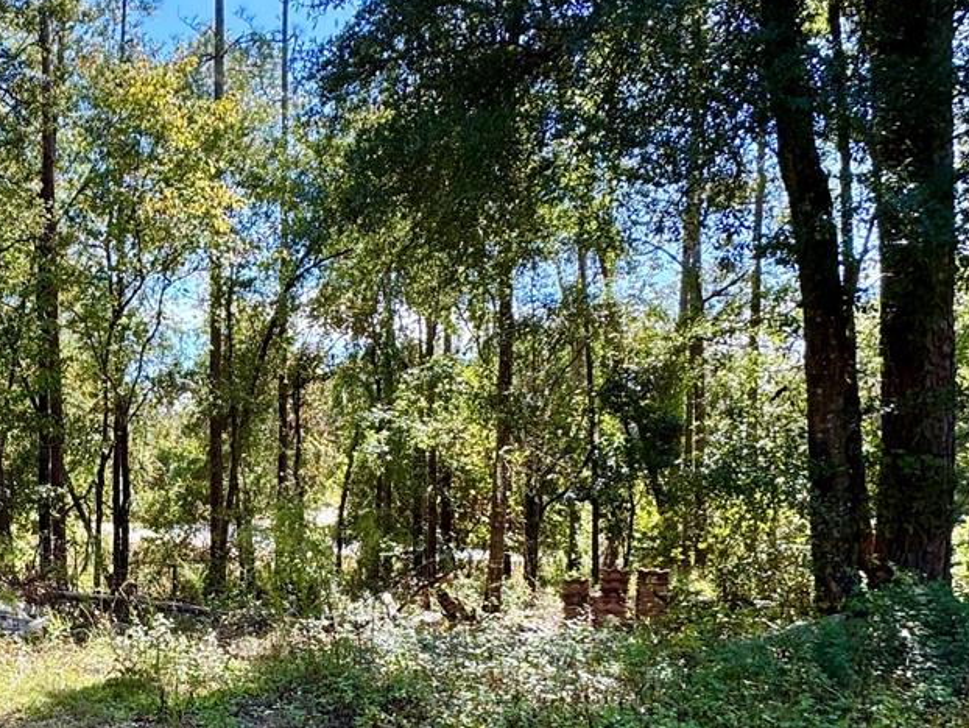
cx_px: 5
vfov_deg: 38.8
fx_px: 1008
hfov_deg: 44.0
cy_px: 528
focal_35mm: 36
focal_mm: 2.22
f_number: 2.2
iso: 40
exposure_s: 1/290
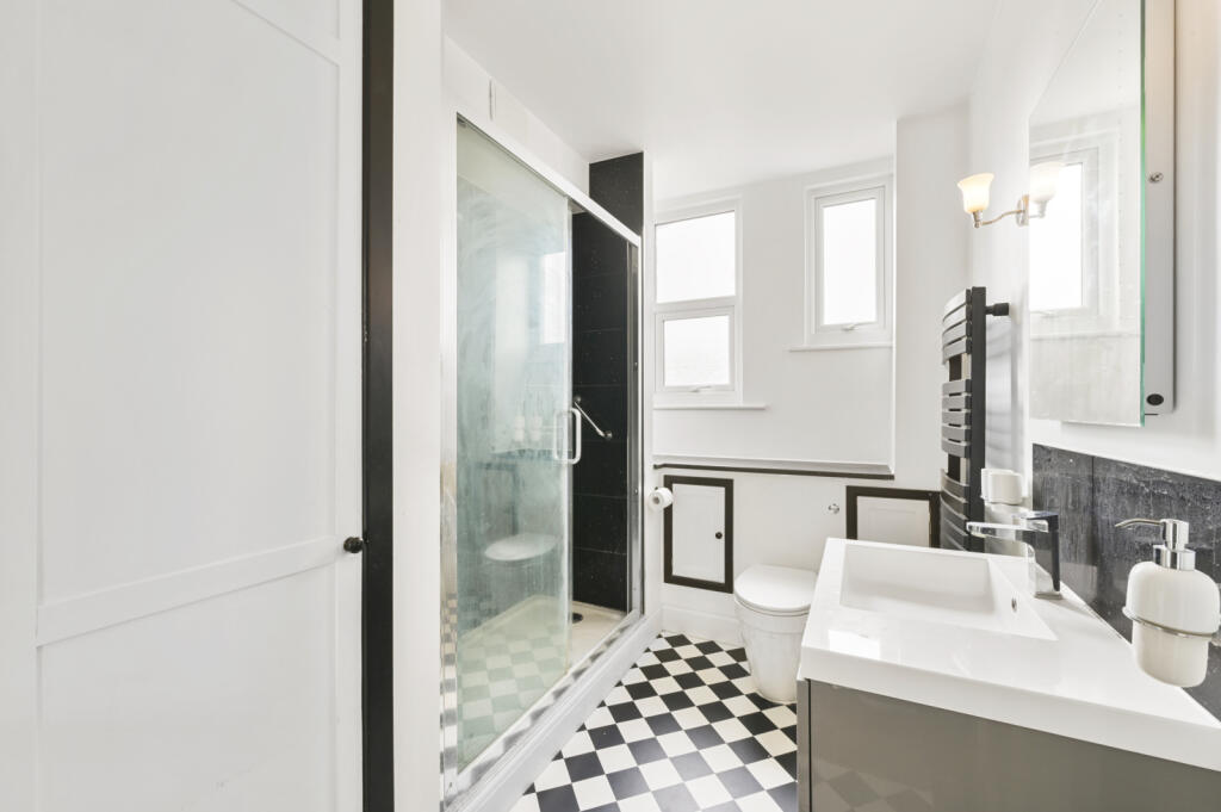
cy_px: 406
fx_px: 474
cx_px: 610
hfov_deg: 104.3
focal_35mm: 14
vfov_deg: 81.1
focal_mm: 14
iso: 200
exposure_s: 1/2.5
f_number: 16
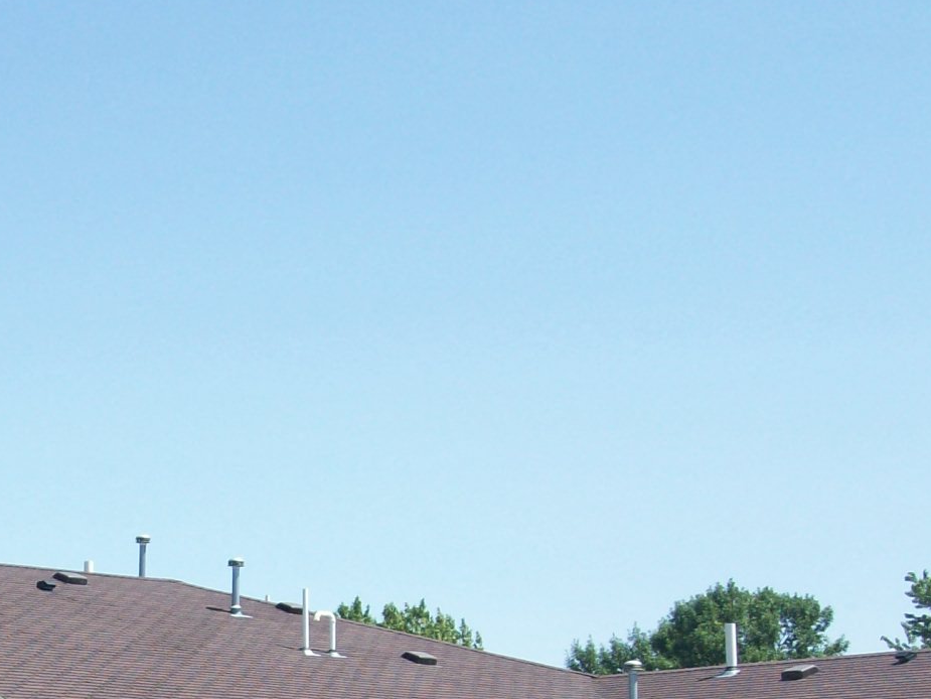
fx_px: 2502
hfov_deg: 20.7
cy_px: 731
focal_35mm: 93
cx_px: 104
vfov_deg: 15.5
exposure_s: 1/637
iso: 64
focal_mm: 7.1
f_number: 3.2
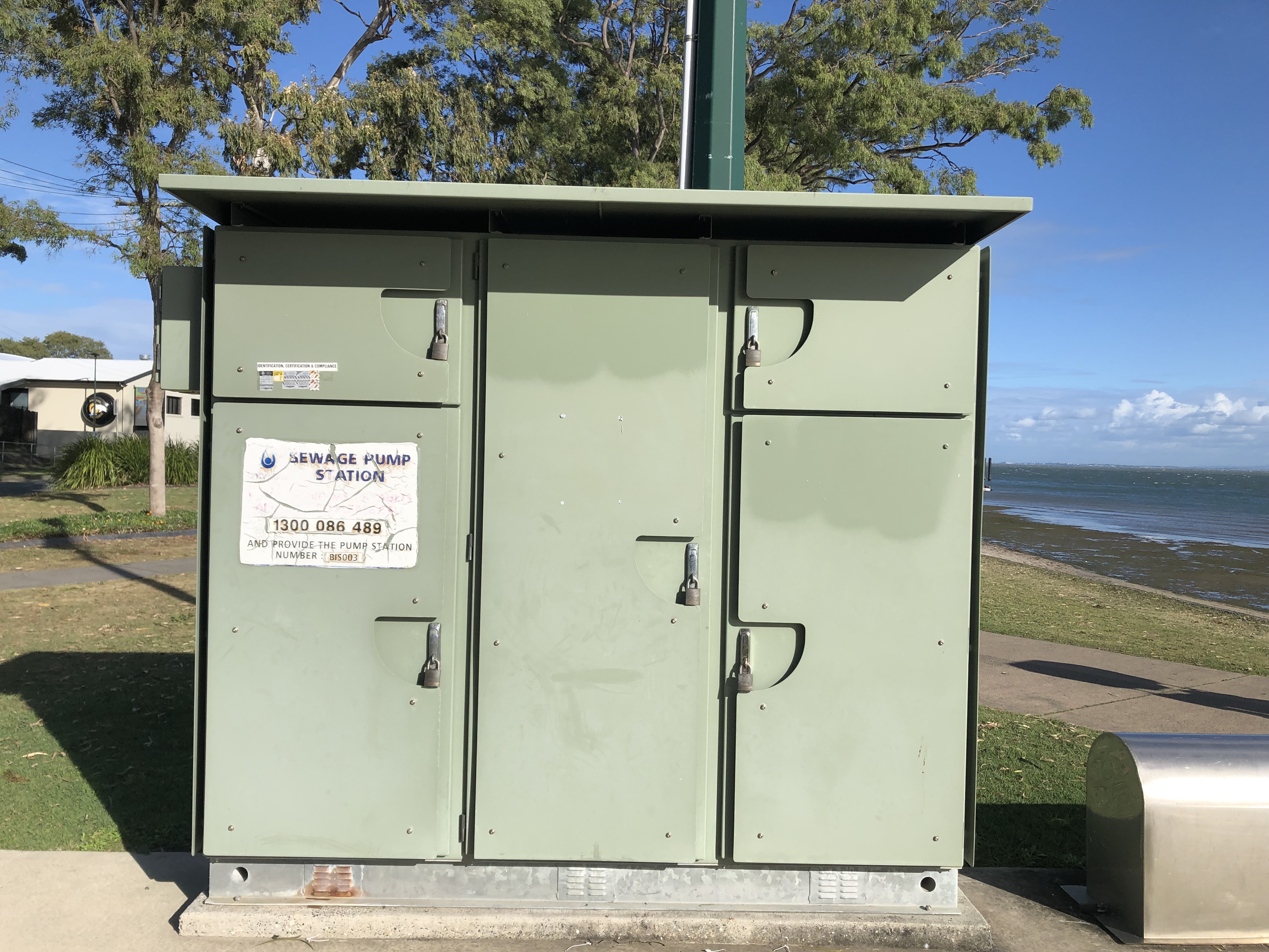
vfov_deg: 49.7
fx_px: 1026
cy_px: 476
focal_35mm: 28
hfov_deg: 63.4
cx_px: 634
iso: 20
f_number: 1.8
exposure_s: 1/2404
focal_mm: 3.99
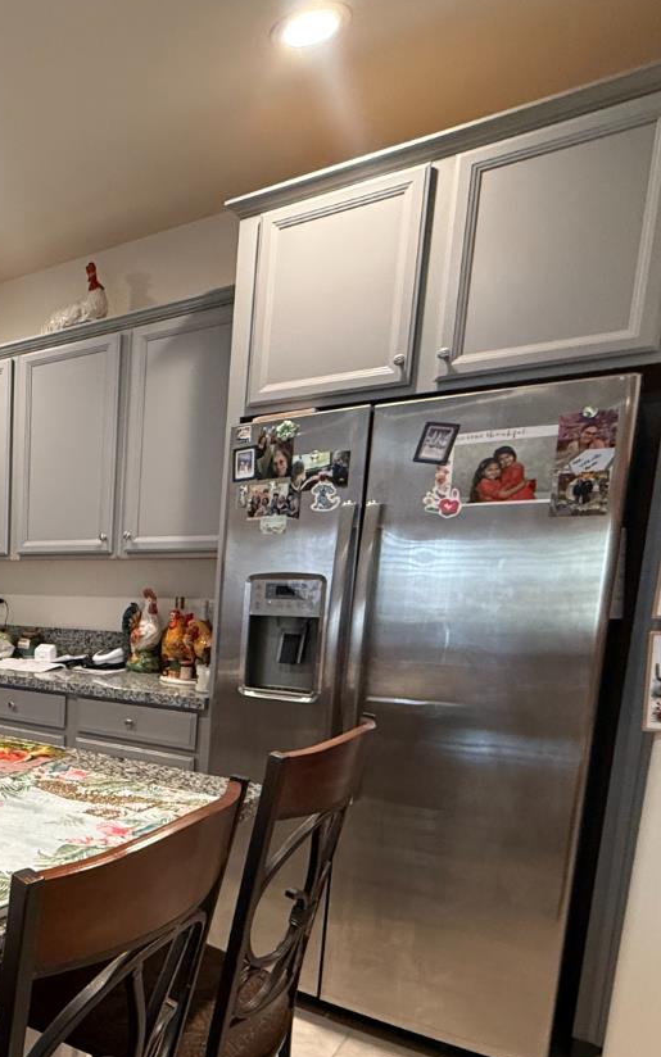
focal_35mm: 27
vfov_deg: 66.9
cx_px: -101
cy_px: 687
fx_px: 778
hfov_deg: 37.0
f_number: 2.2
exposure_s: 1/60
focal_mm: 2.22
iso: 400
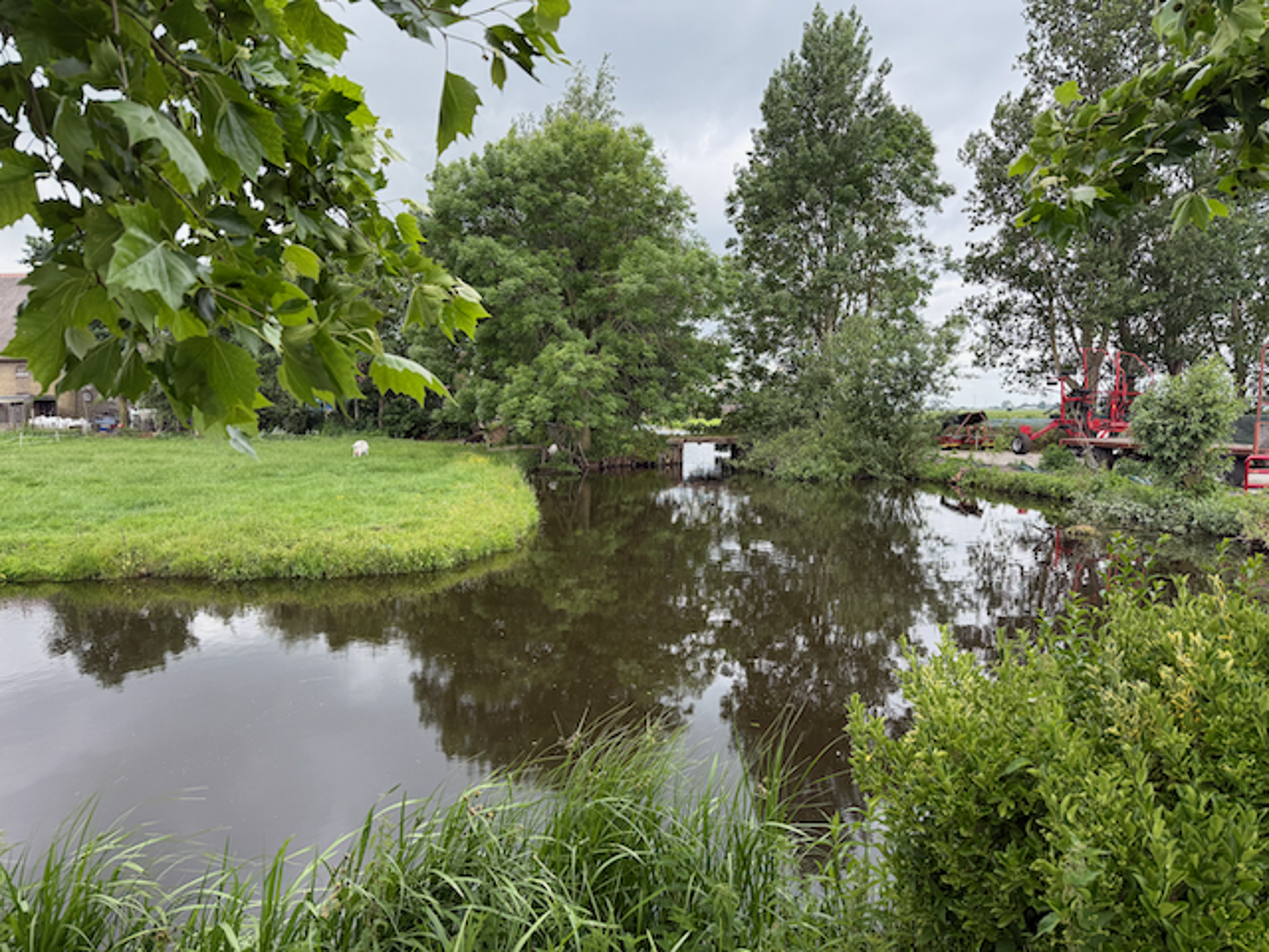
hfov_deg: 71.6
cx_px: 634
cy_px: 476
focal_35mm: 24
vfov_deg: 56.8
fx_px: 880
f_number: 1.78
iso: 100
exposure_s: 1/979
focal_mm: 6.76
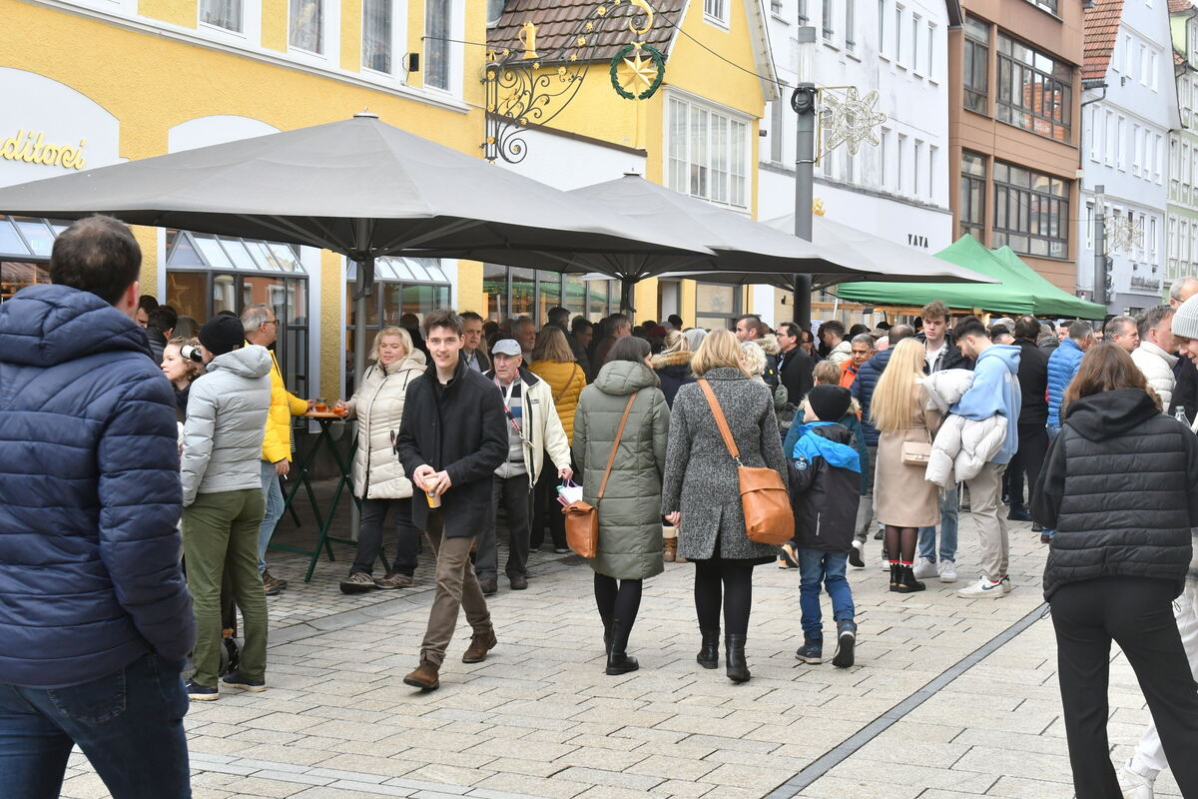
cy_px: 400
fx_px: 1597
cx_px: 599
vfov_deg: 28.1
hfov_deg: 41.1
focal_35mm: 48
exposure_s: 1/250
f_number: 8
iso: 1250
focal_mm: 32
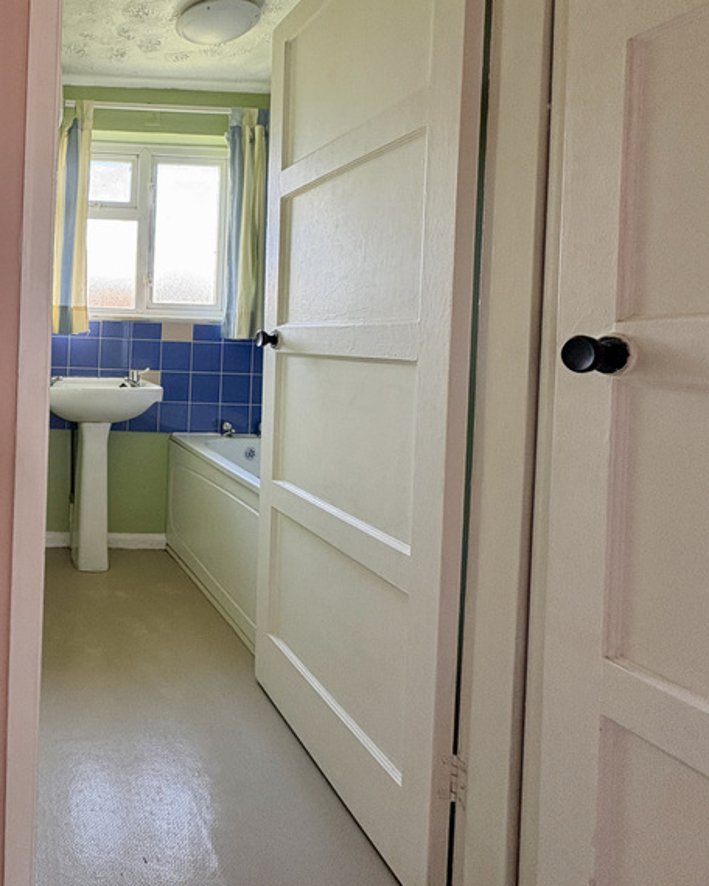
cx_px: 23
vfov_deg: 71.6
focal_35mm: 23
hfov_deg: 50.9
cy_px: 344
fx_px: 603
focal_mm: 2.22
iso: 200
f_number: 2.2
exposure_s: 1/67
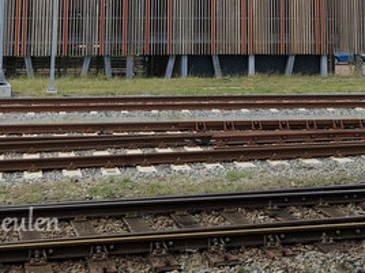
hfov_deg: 26.7
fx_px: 770
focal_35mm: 73
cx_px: 199
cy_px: -81
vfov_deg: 18.7
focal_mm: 3.99
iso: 20
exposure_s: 1/271
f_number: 1.8
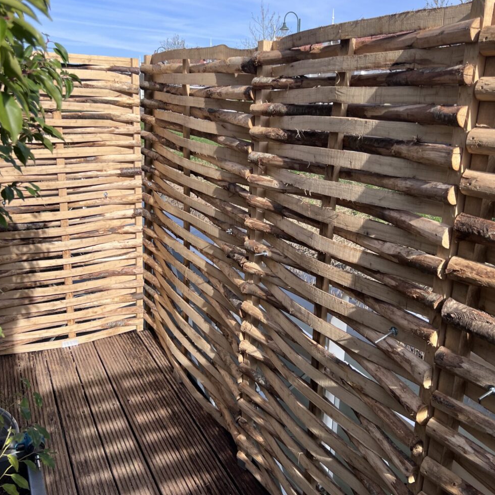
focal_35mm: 31
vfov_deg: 52.4
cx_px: 246
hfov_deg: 52.5
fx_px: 502
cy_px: 215
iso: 50
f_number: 1.5
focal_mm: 5.7
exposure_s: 1/3165
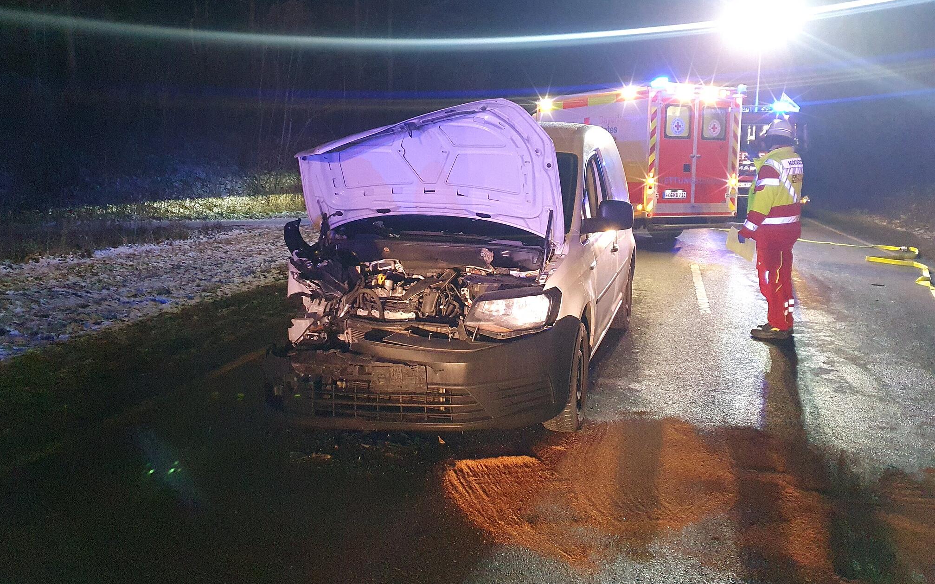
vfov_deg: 44.4
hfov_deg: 66.5
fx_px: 713
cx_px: 461
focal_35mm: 28
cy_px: 244
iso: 640
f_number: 1.5
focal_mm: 4.32
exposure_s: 1/100
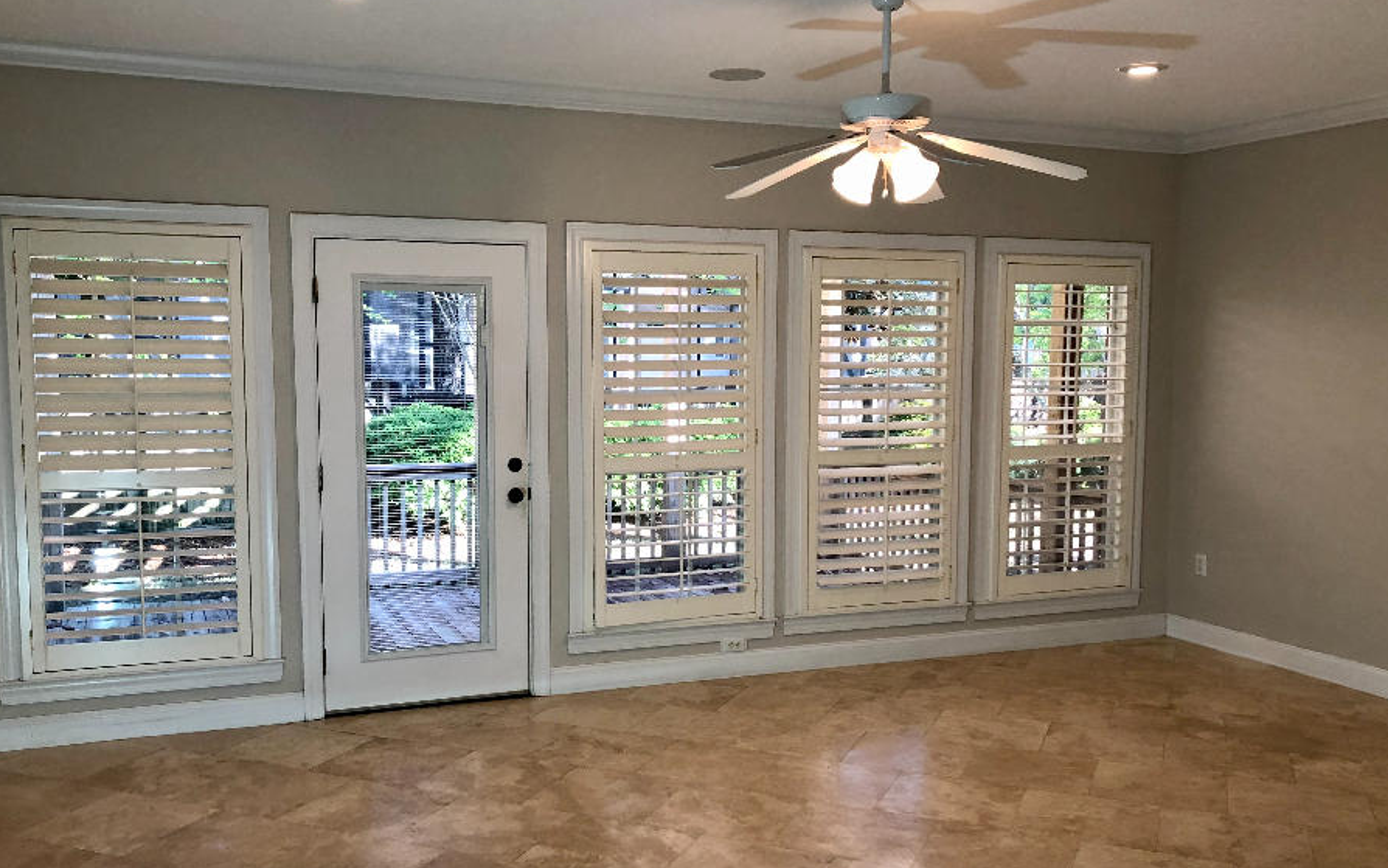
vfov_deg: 37.2
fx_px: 1286
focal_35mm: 34
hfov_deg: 56.7
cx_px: 654
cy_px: 489
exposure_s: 1/30
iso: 25
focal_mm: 3.99
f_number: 1.8
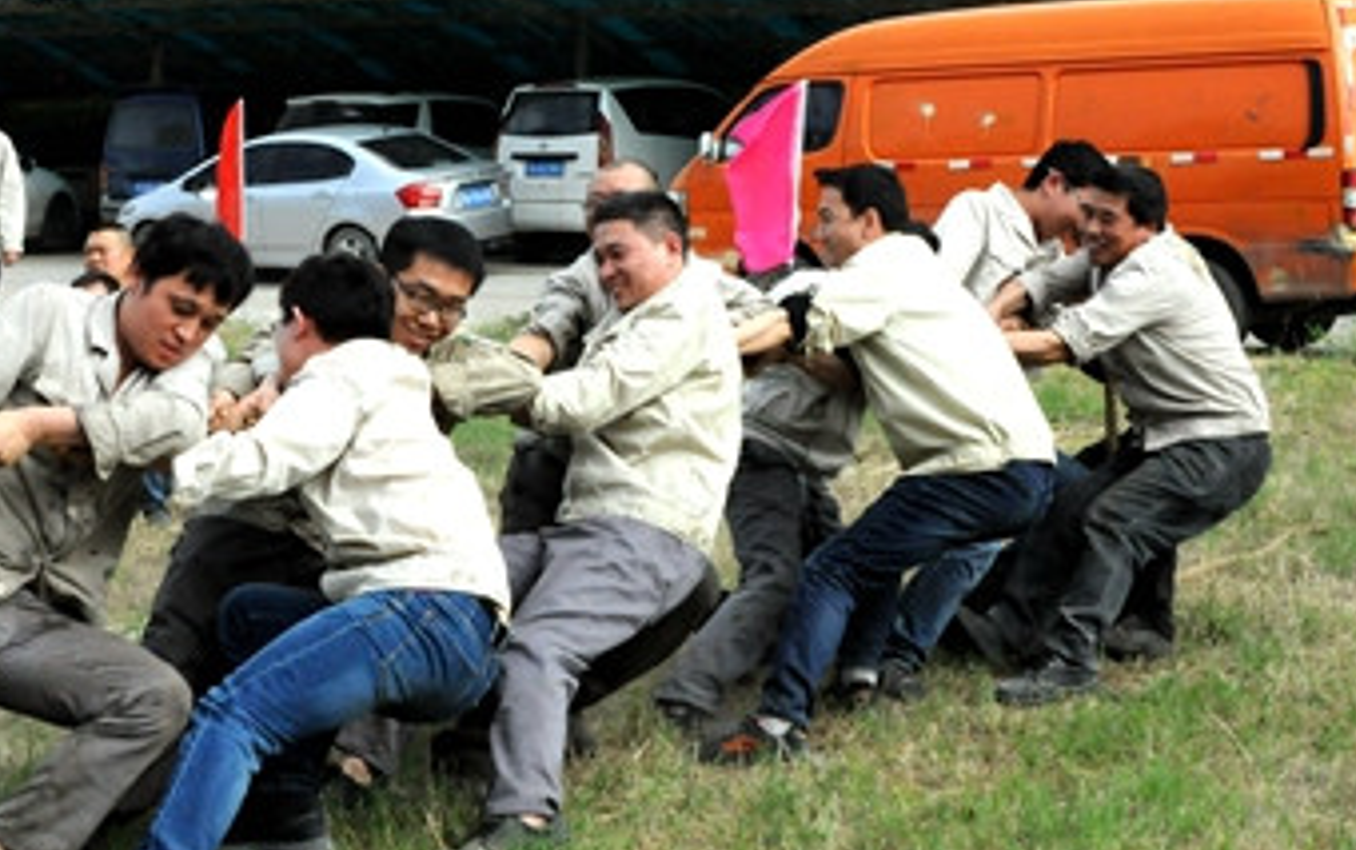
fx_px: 2921
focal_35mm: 79
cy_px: 353
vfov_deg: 16.5
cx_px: 534
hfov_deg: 26.1
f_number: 14
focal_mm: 32
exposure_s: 1/1000
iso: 2000
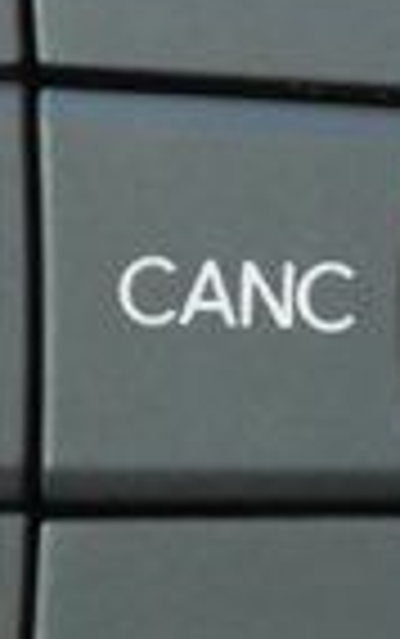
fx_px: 4787
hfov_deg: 4.8
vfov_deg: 7.6
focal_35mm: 275
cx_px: 243
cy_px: 153
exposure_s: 1/60
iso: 800
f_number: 4.2
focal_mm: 18
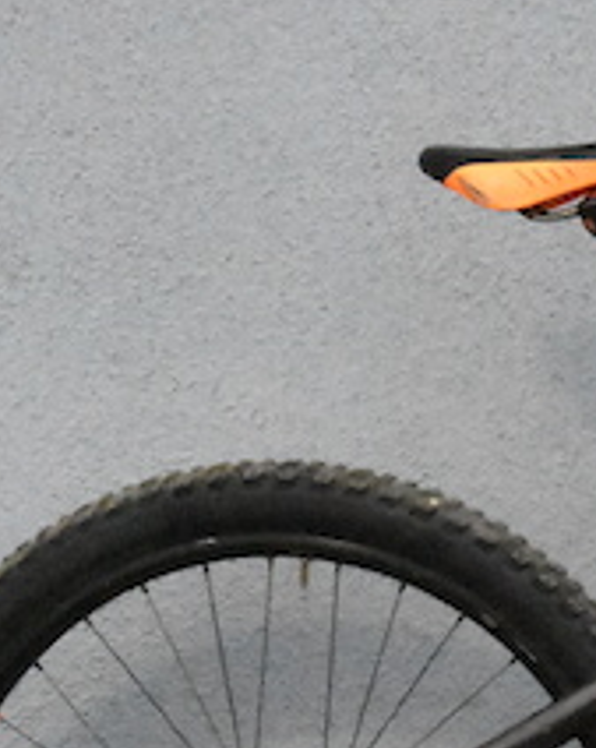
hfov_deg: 5.2
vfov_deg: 6.6
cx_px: 987
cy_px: 580
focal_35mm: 293
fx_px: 6469
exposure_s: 1/6400
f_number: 22
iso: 25600
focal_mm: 55
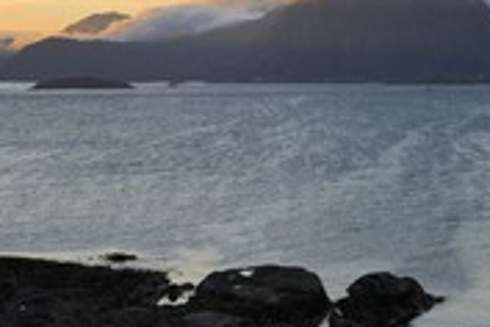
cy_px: 83
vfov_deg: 13.6
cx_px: 552
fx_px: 1361
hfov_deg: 19.5
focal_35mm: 100
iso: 100
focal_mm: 28
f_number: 8
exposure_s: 1/125
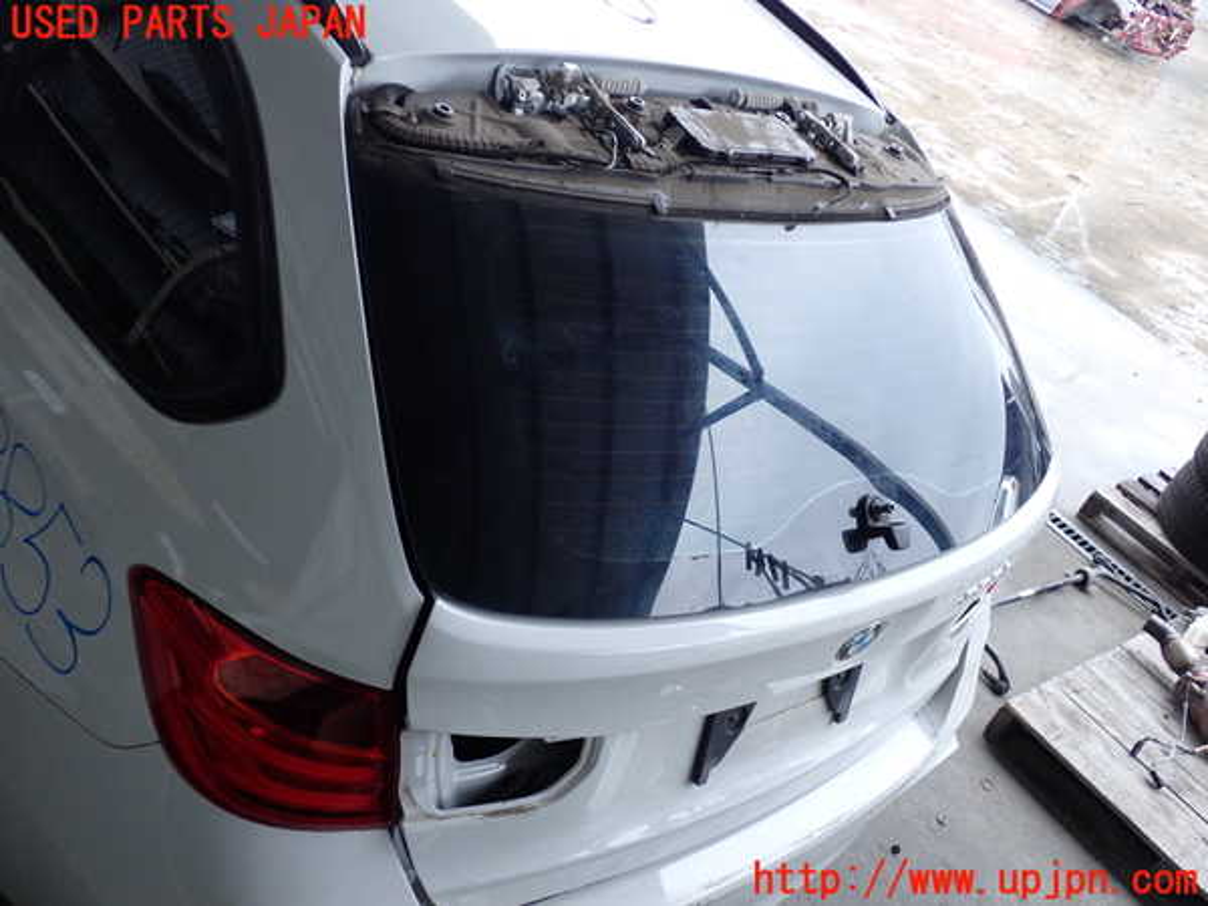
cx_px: 604
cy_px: 453
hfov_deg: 51.4
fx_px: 1256
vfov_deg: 39.7
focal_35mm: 36
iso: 200
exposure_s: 1/125
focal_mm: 6.37
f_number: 2.5
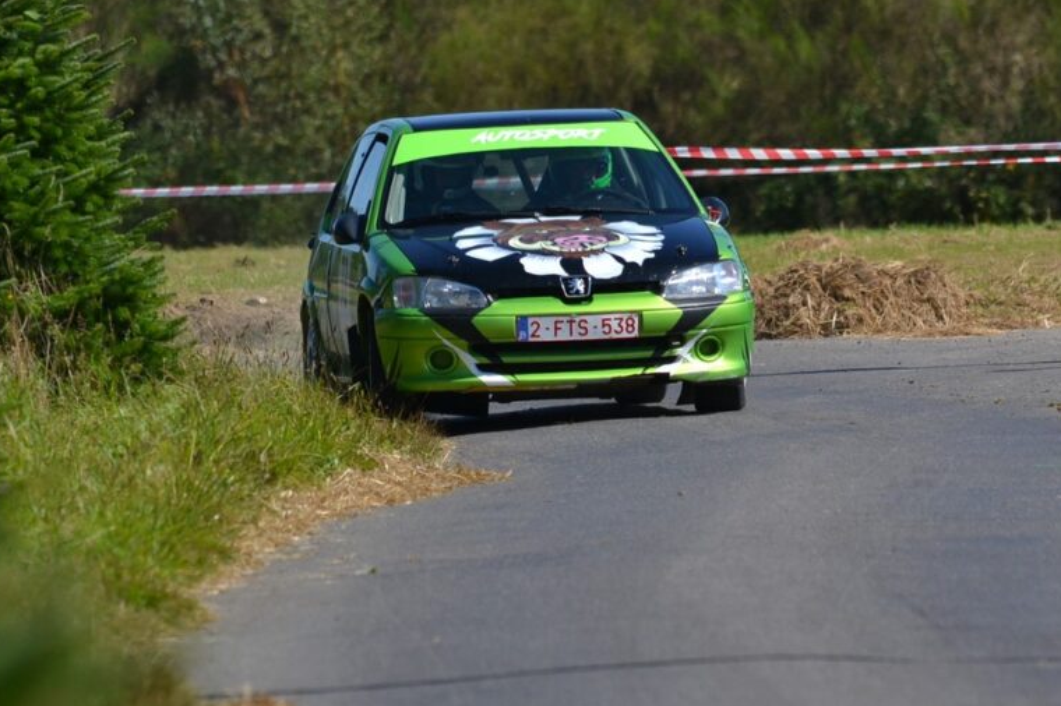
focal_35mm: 707
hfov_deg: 2.9
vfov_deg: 1.9
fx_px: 20827
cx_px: 677
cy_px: 405
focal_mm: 350
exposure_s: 1/1600
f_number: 6.3
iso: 400
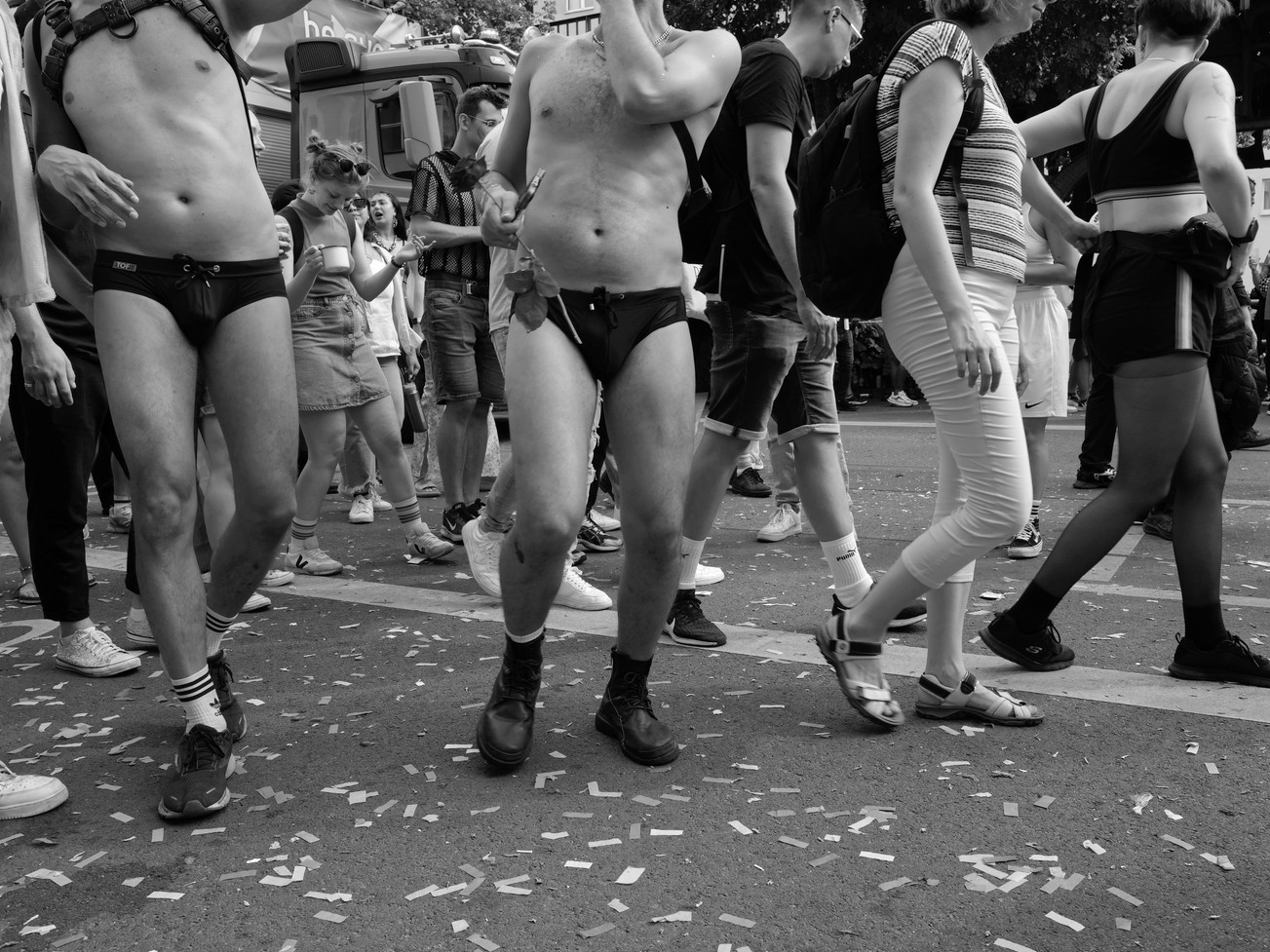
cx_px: 708
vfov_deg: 45.4
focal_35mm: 31
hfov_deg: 58.2
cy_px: 475
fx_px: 1137
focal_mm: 28
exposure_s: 1/250
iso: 400
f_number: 9
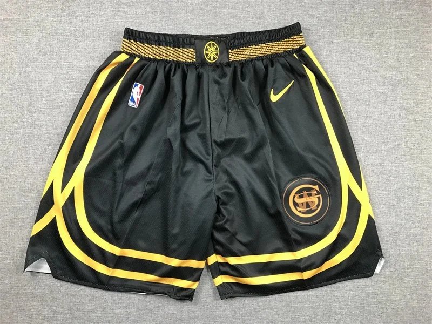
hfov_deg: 63.4
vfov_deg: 49.7
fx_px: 349
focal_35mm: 28
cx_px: 216
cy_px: 162
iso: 25
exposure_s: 1/33
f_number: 1.8
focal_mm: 3.99
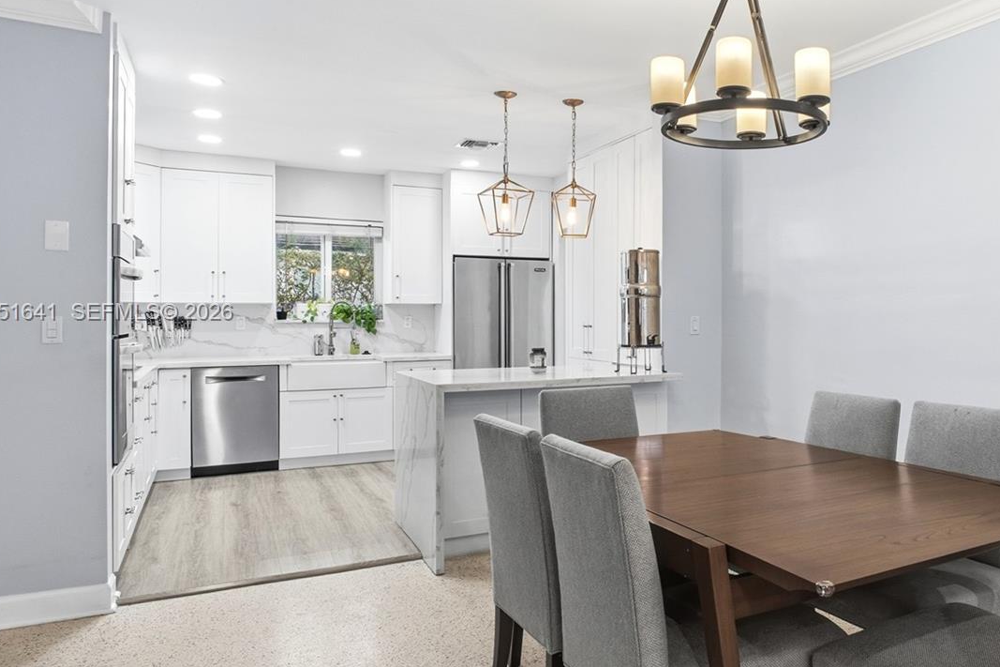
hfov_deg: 65.1
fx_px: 750
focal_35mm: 27
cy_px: 313
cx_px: 691
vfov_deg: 47.9
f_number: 8
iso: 400
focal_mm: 12
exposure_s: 1/125
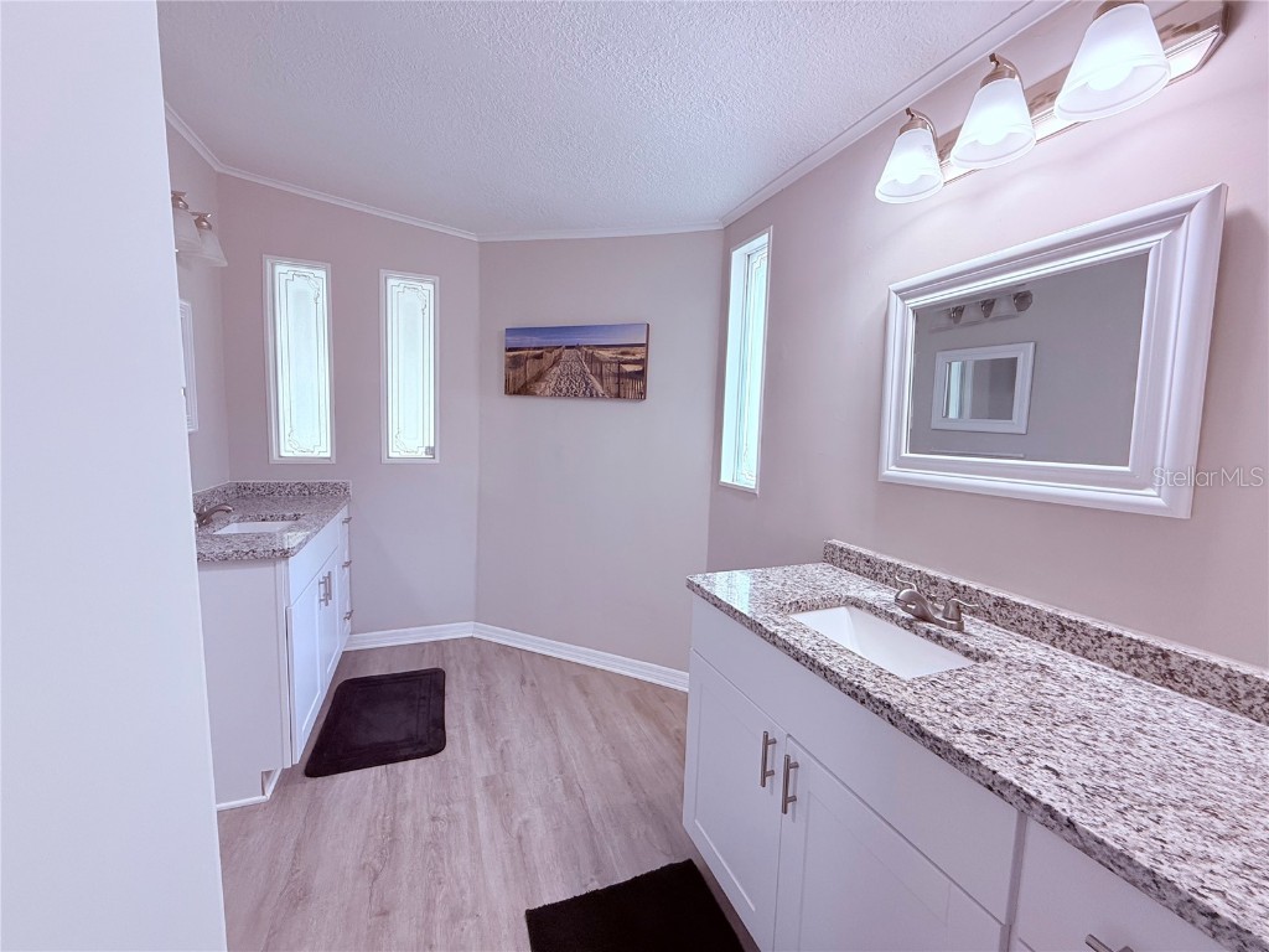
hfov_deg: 102.1
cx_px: 634
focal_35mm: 14
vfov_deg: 85.7
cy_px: 476
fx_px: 513
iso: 200
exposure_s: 1/120
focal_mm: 2.22
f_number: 2.2
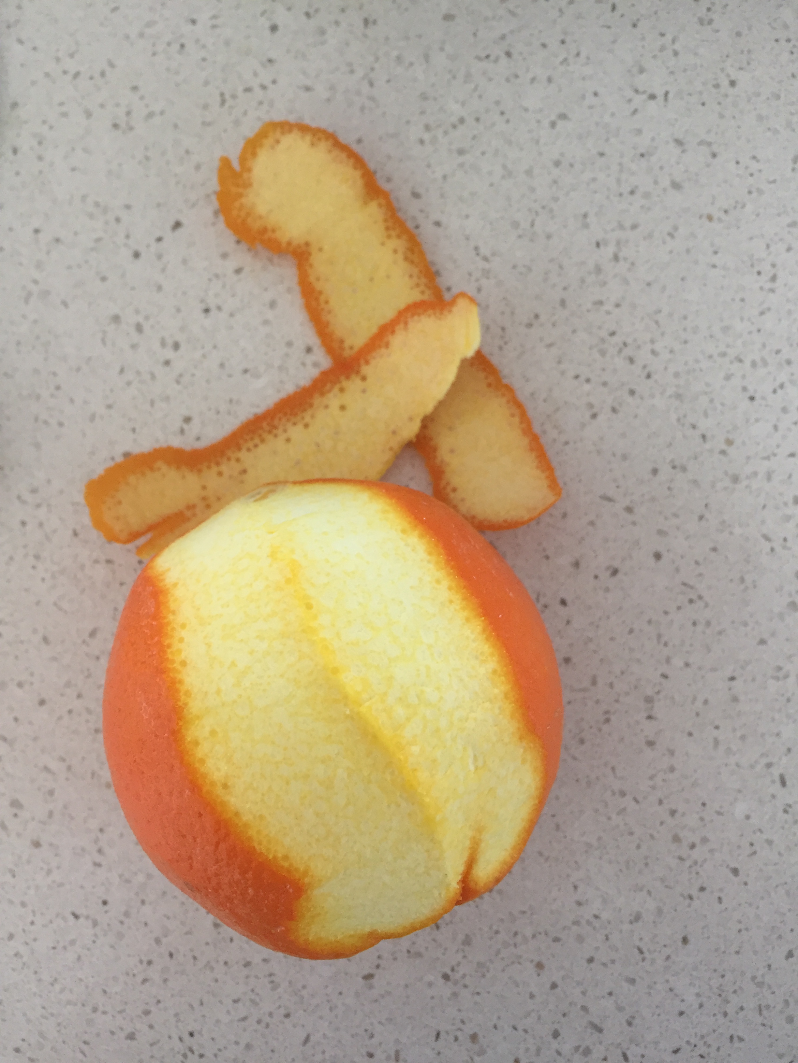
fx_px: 891
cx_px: 399
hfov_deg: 48.2
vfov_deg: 61.7
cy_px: 532
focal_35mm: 29
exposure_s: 1/33
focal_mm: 4.15
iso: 100
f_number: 2.2
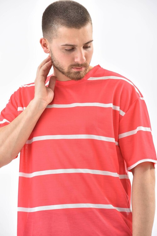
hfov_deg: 7.6
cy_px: 118
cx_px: 78
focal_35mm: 180
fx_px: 1177
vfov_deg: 11.4
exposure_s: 1/160
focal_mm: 180
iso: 100
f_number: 7.1
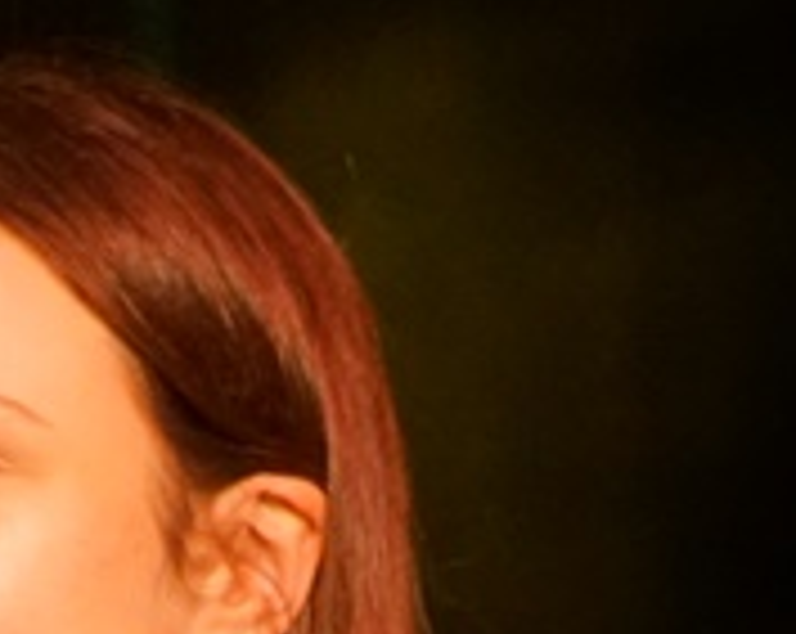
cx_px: 144
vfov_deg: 1.0
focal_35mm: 1594
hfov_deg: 1.2
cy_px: 1464
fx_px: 37490
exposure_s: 1/80
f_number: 6.3
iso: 3200
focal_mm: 200
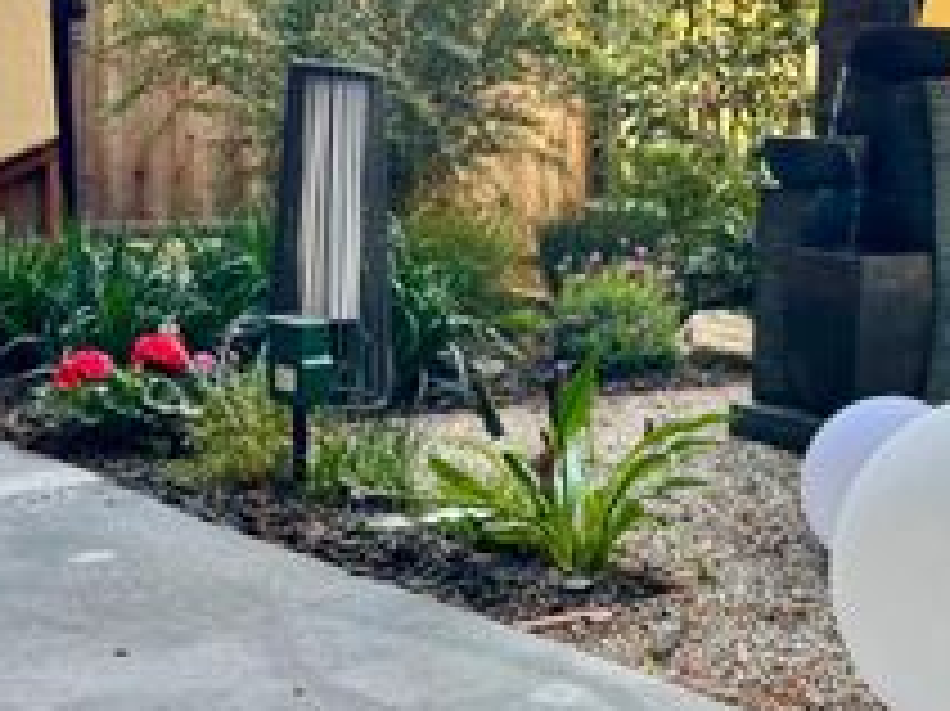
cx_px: 833
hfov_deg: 32.3
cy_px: 367
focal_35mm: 57
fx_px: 1563
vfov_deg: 25.6
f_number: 1.78
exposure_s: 1/236
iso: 64
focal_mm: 6.76
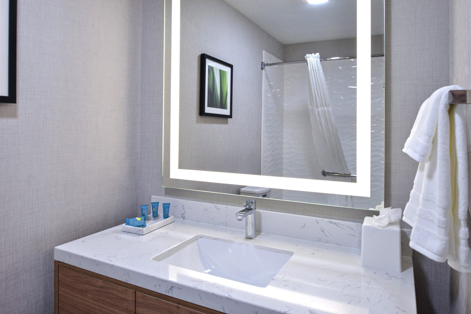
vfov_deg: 53.2
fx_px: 314
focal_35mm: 24
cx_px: 236
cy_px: 157
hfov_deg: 73.7
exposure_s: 1/6
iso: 640
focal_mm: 24
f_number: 11
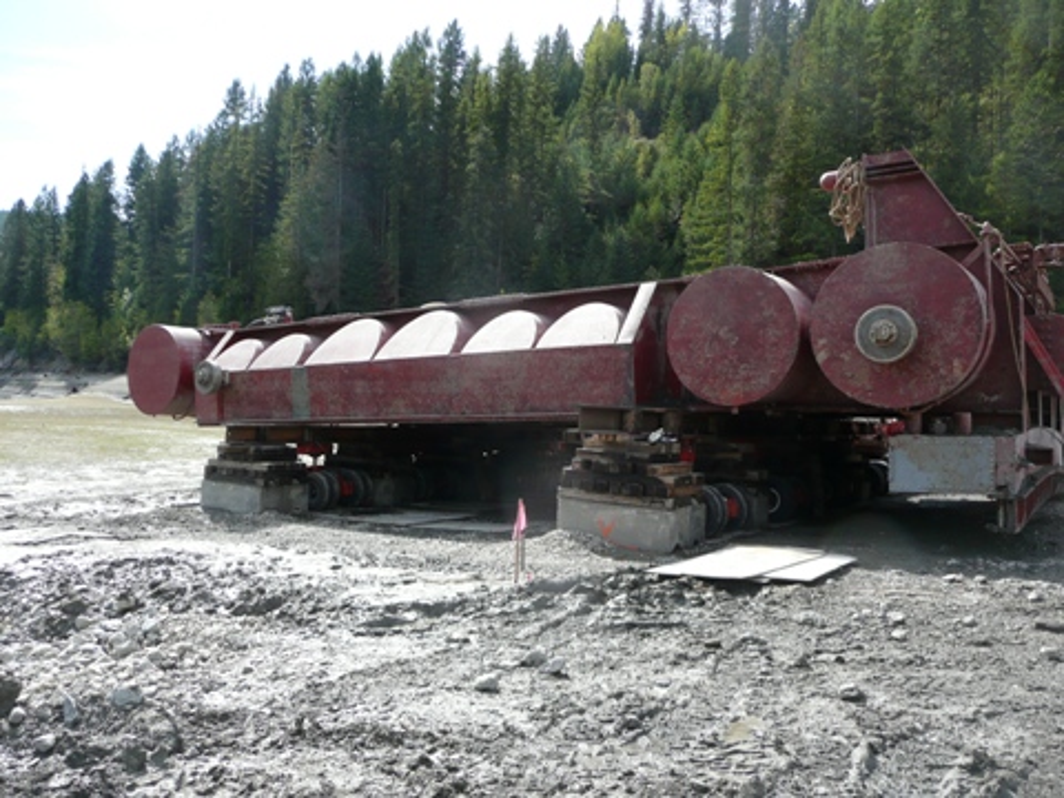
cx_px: 532
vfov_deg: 49.7
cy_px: 399
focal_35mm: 28
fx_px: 861
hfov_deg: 63.4
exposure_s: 1/400
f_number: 3.3
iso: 100
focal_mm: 4.6
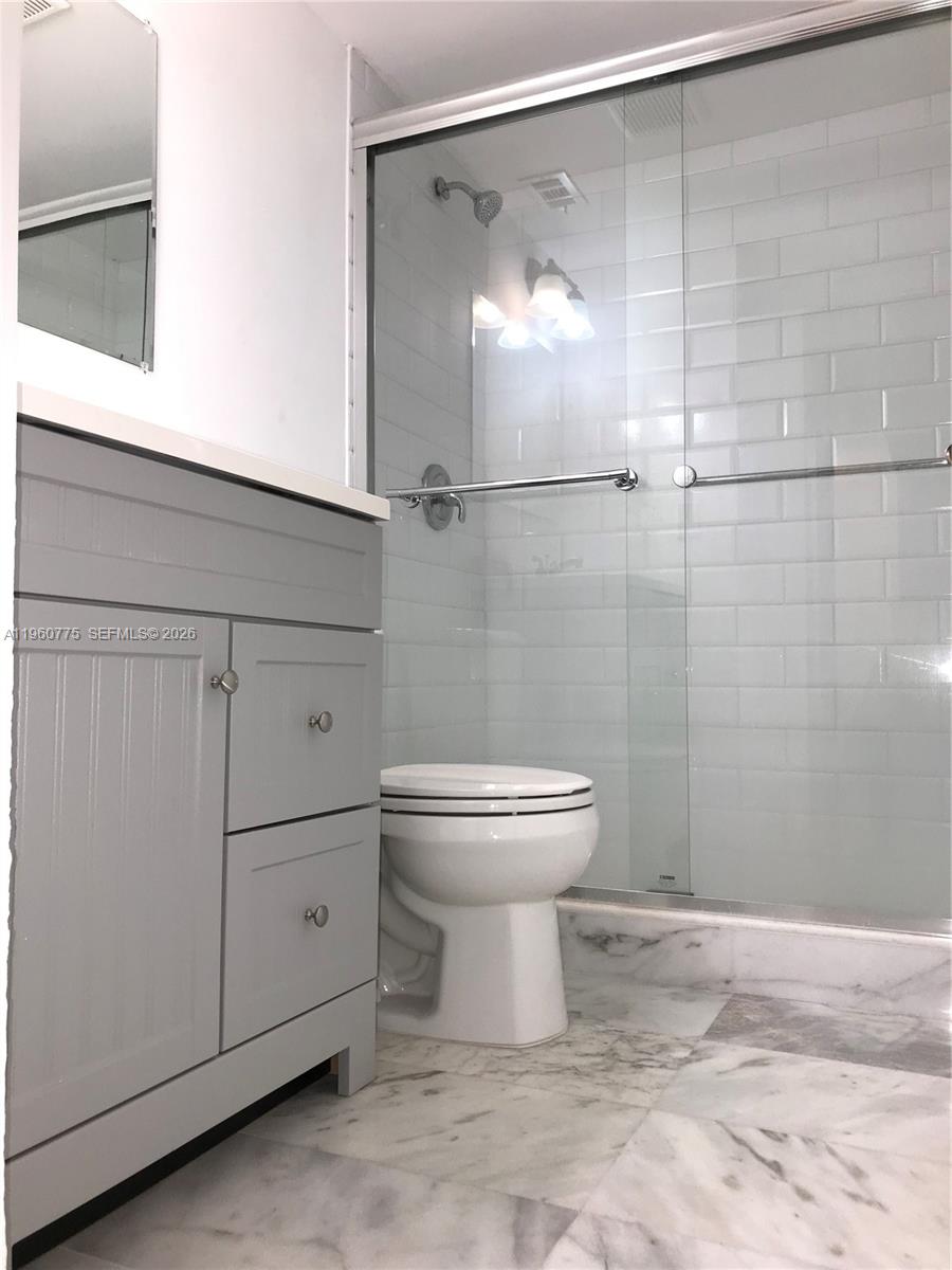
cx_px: 476
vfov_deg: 63.4
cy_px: 635
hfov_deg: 49.7
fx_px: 1027
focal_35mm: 28
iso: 20
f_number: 1.8
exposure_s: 1/64
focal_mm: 3.99
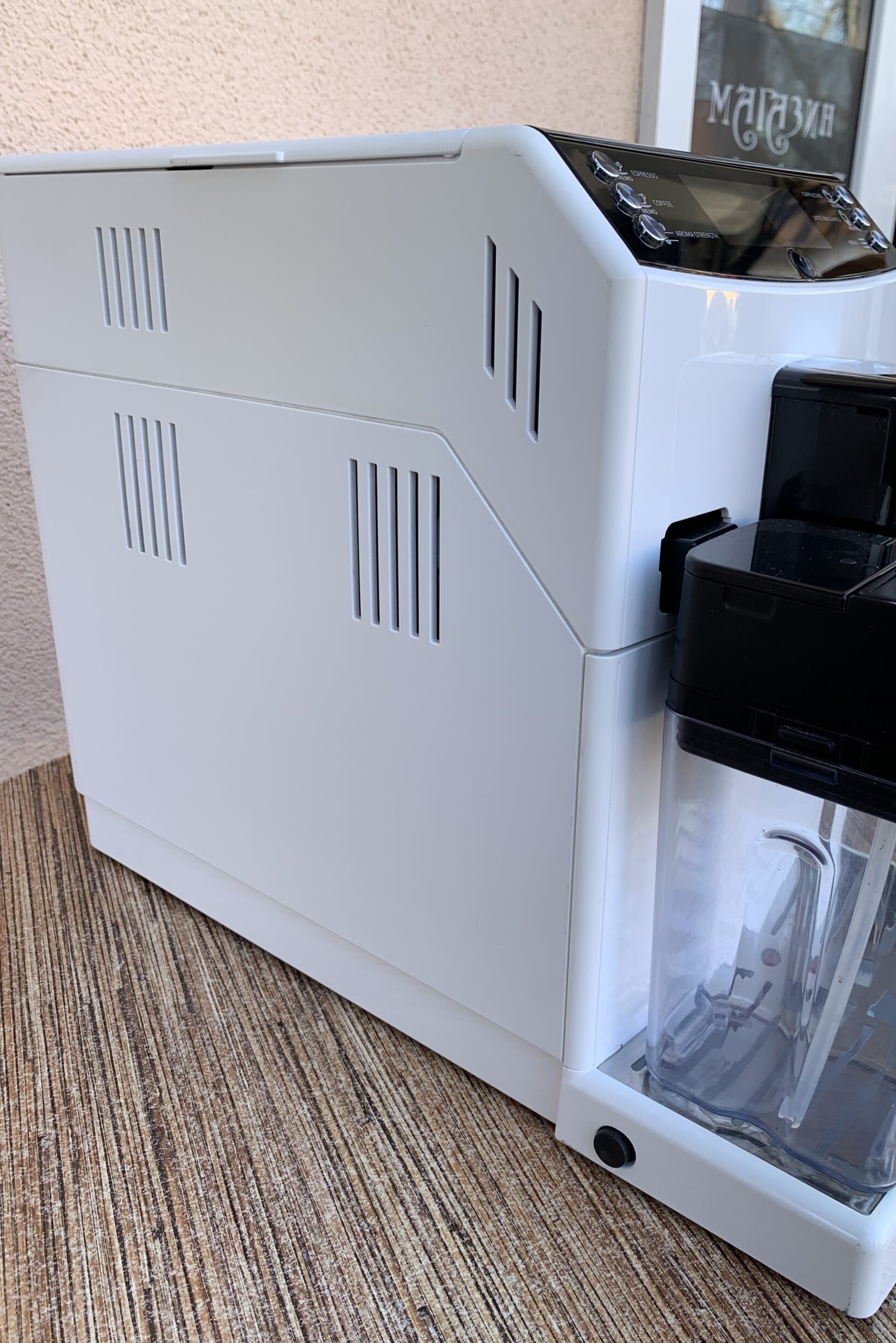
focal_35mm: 28
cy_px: 651
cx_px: 520
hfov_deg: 46.2
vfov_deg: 65.5
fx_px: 1045
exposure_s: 1/201
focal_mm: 4.25
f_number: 1.8
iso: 25
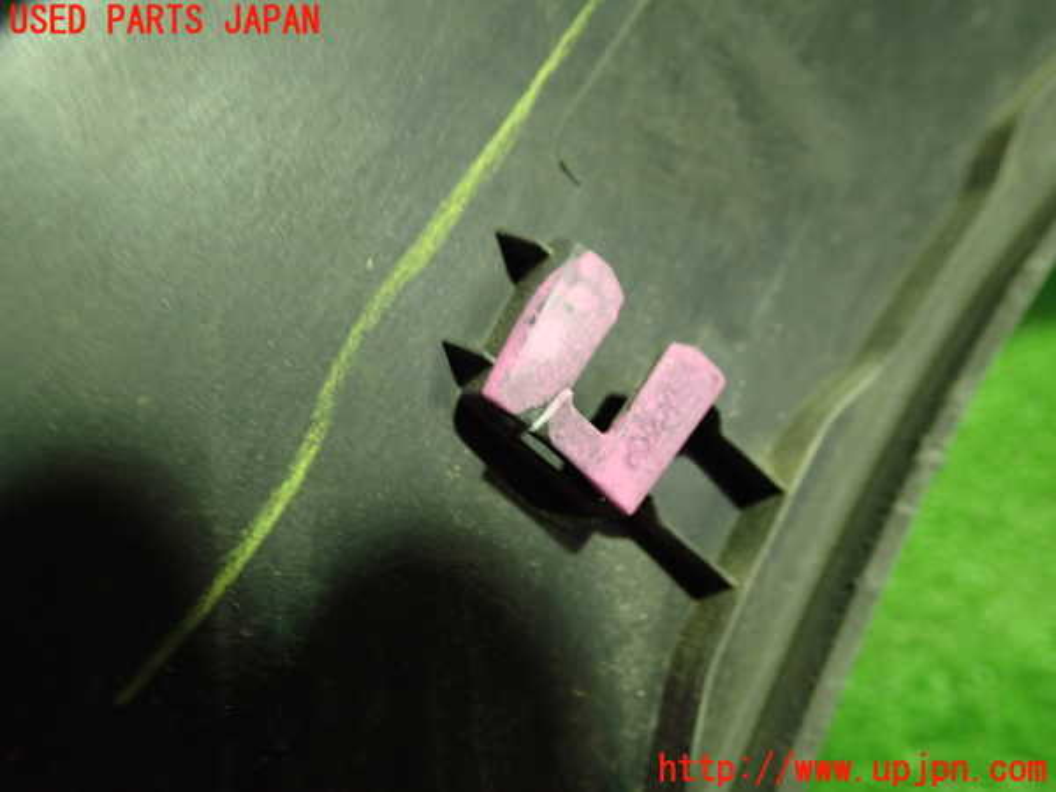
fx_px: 915
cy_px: 396
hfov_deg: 60.0
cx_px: 528
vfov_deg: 46.8
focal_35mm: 30
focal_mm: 5.4
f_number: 2.3
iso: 500
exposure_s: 1/30
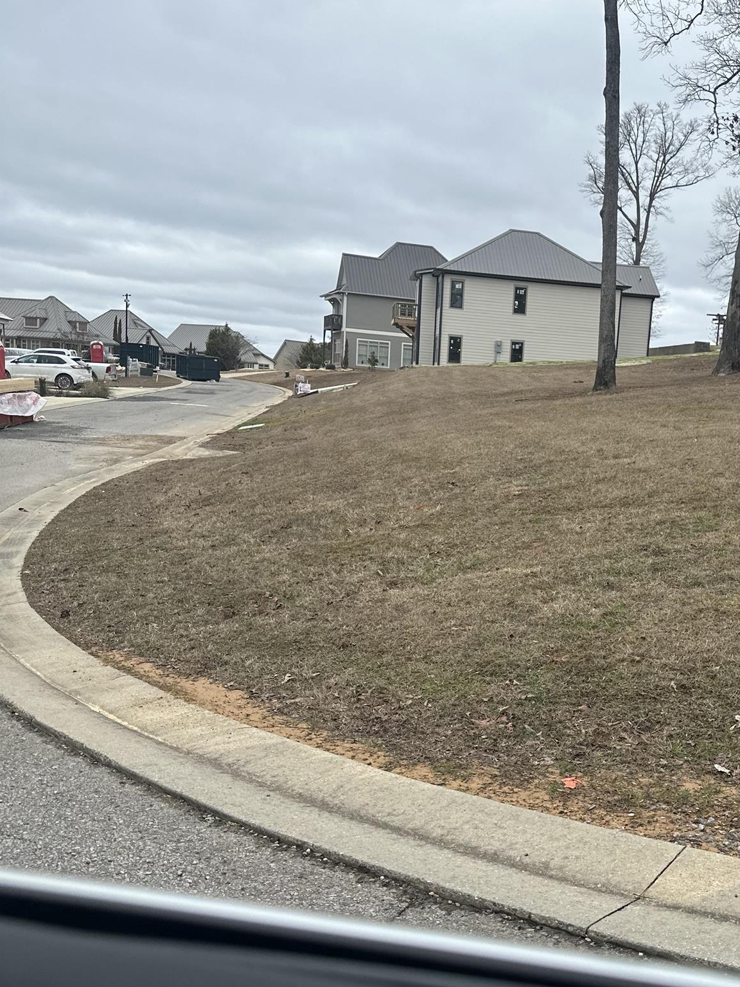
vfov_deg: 51.3
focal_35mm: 36
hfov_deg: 38.6
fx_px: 1026
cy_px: 521
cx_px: 554
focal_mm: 6.86
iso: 80
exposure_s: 1/1721
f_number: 1.78
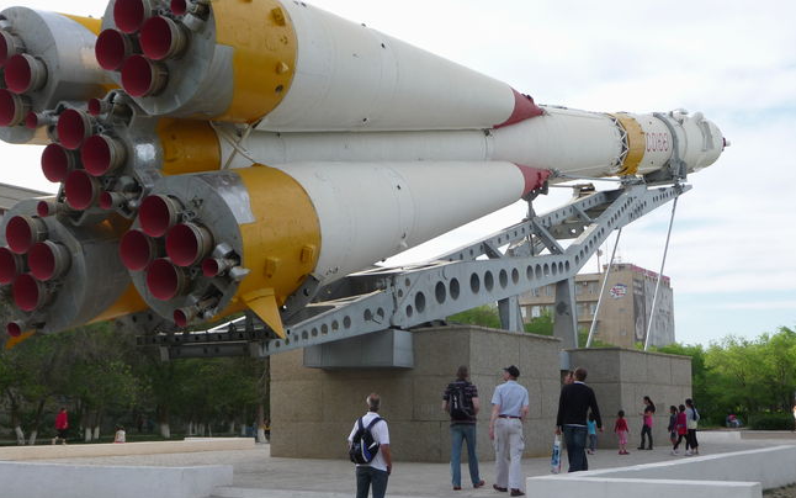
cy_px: 232
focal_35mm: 48
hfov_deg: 41.8
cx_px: 397
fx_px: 1041
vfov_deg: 26.9
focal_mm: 7.6
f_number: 4.1
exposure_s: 1/320
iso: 100
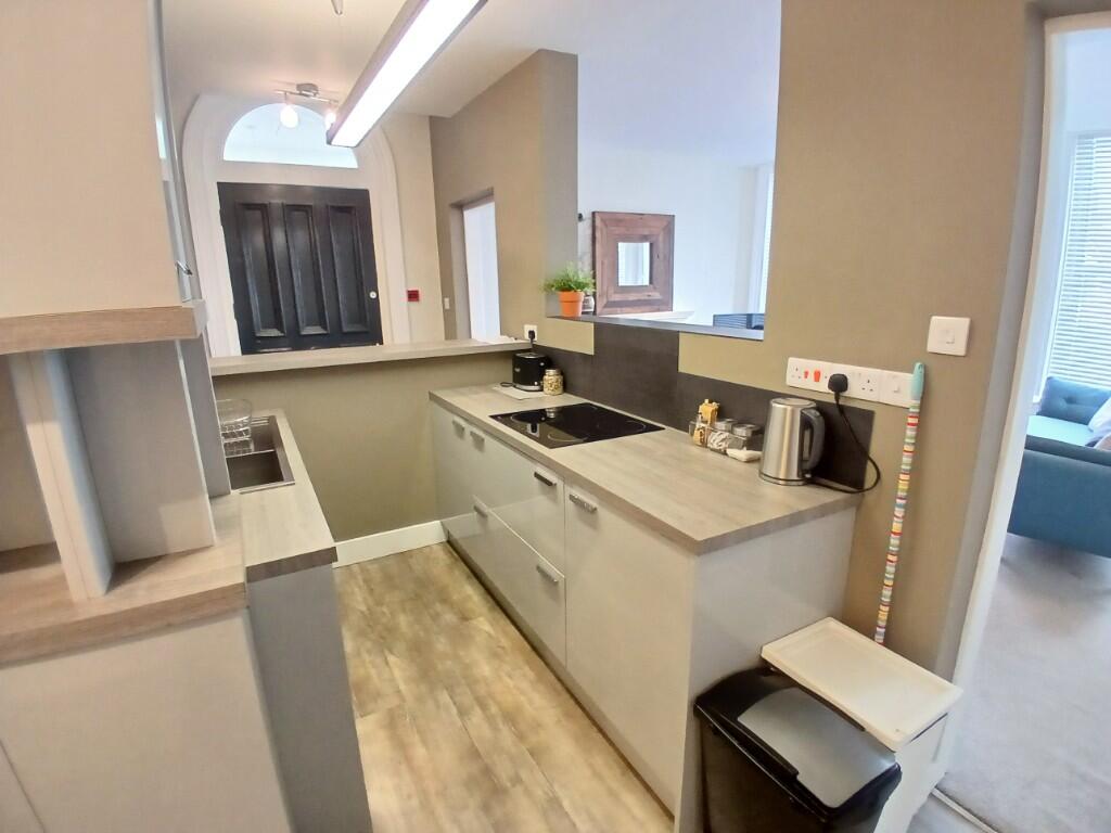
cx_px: 556
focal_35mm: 17
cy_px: 416
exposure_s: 1/33.3
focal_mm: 1.4
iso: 200
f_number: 2.2
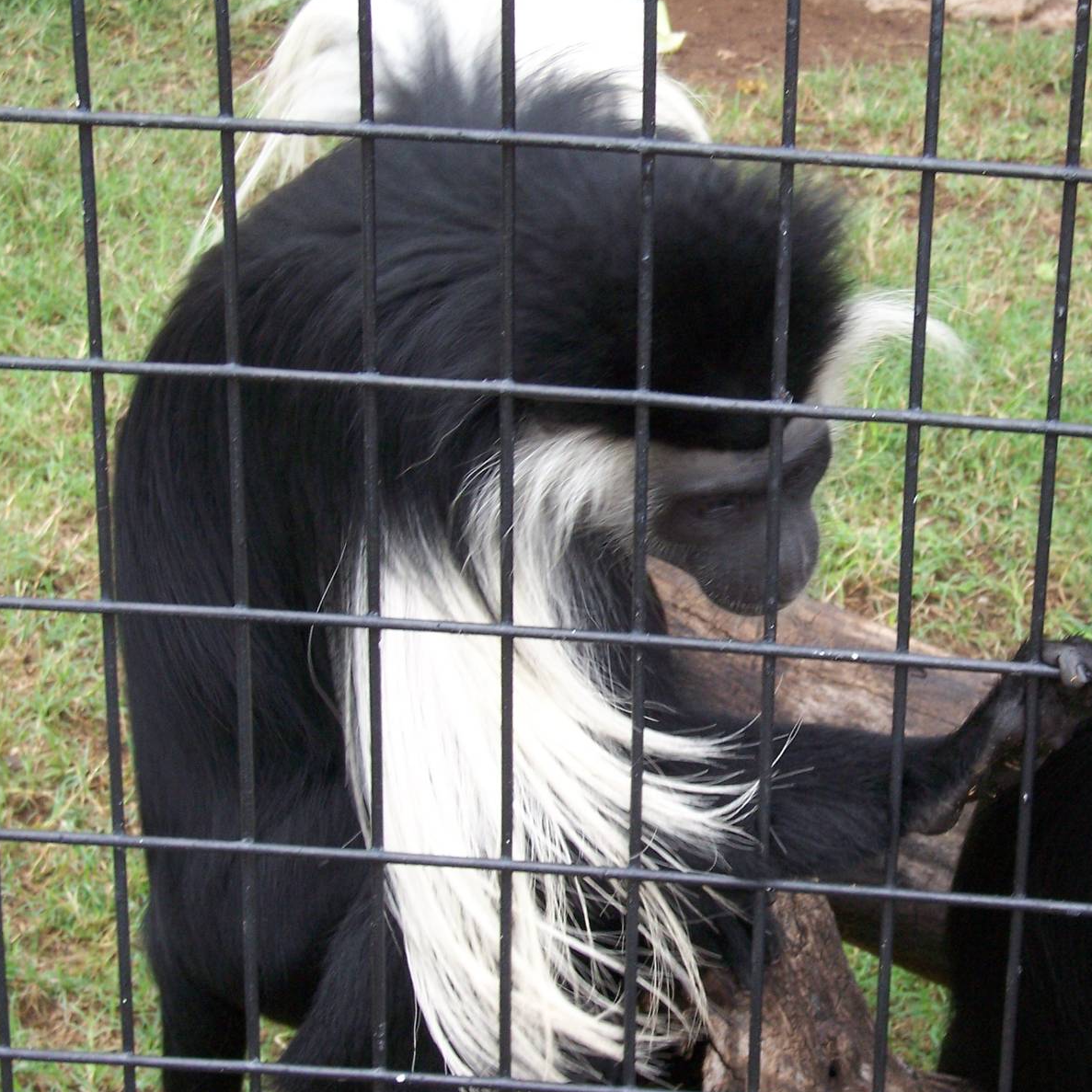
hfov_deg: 16.4
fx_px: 3783
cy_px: 547
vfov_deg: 16.4
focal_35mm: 106
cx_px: 672
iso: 140
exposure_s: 1/90
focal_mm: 14.8
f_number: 5.6
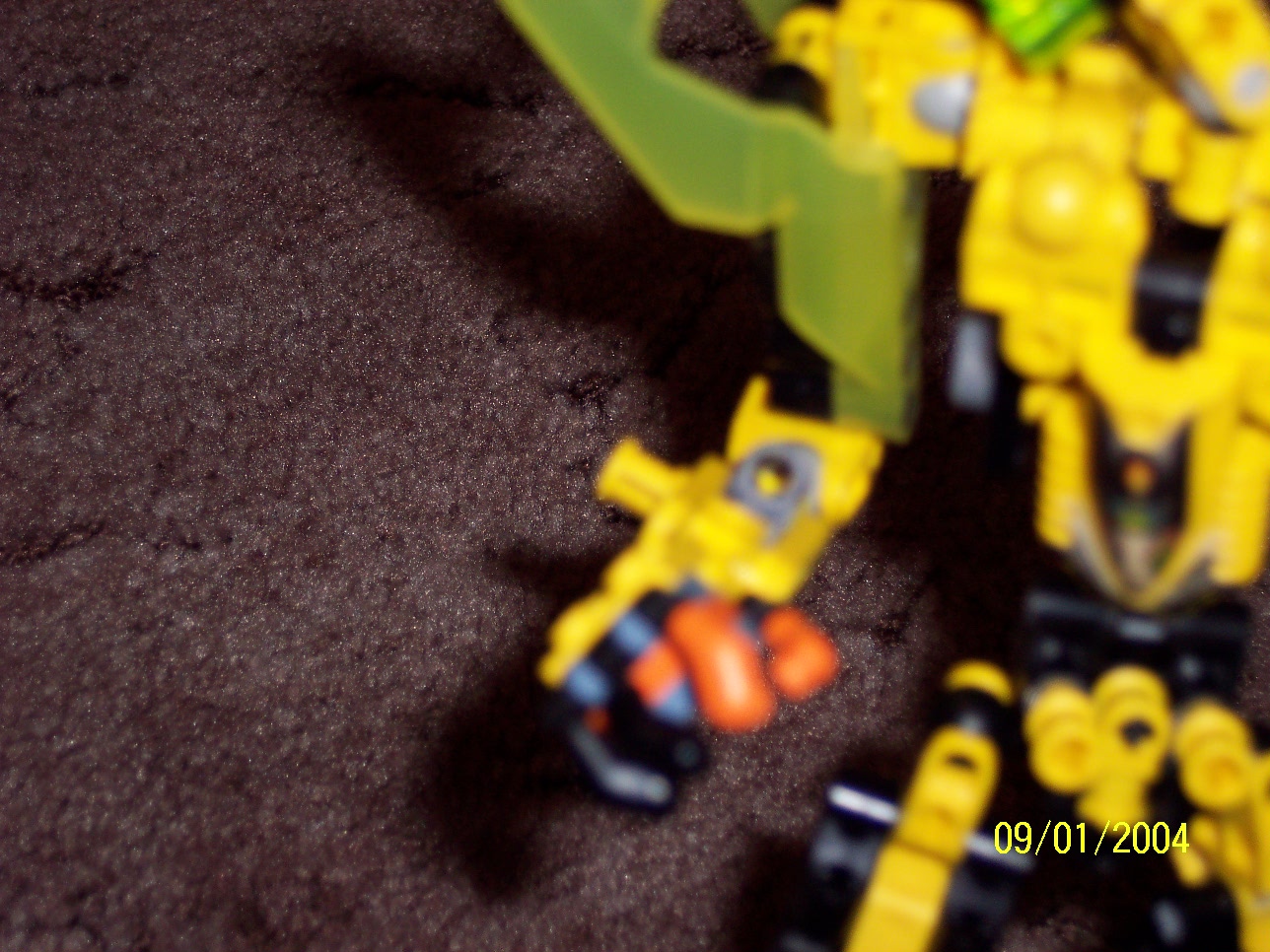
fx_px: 3265
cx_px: 635
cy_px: 476
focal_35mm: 89
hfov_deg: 22.0
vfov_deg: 16.6
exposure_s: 1/60
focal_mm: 18.7
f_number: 4.1
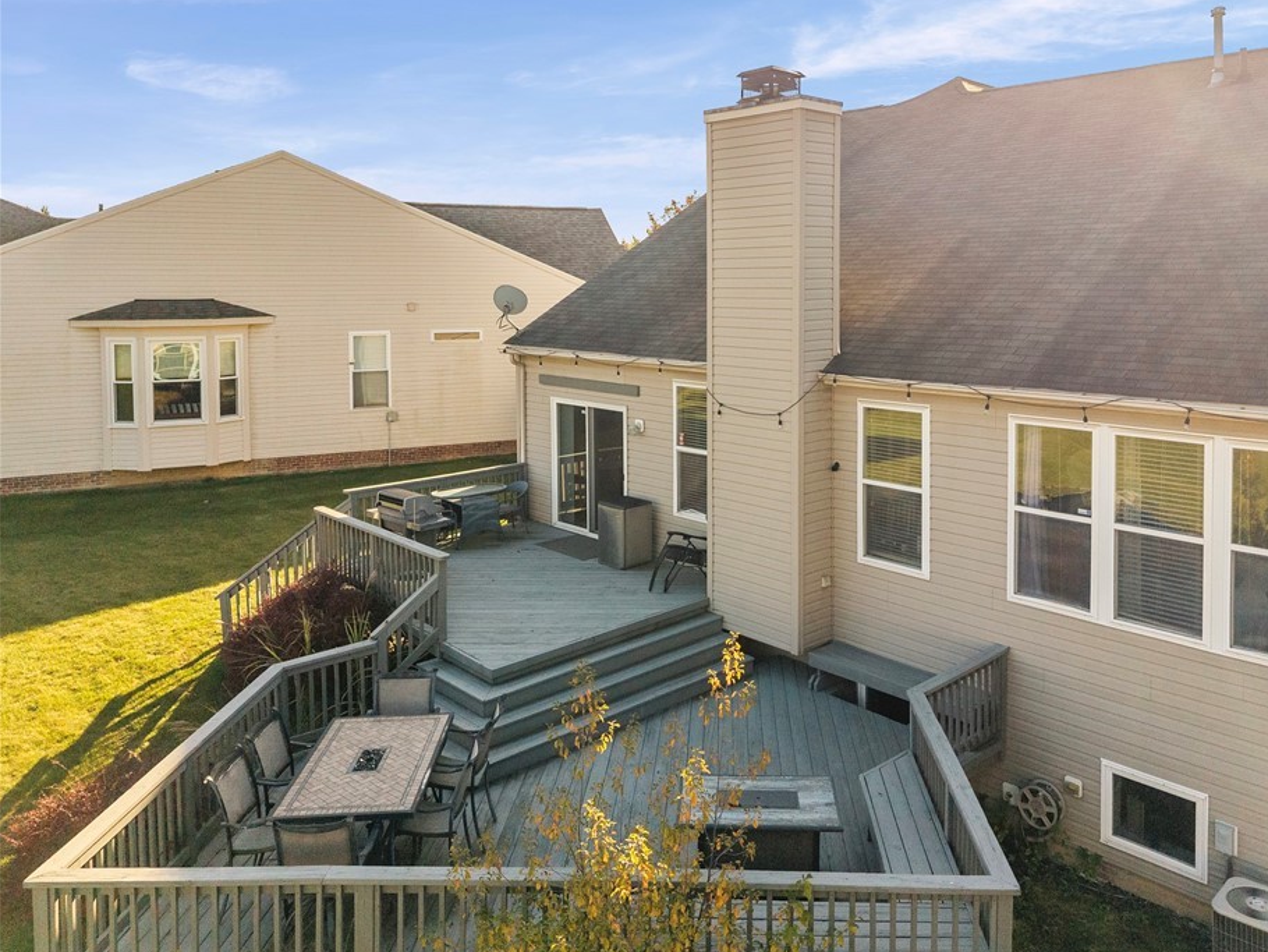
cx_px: 712
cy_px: 489
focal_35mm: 27
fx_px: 989
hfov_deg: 65.1
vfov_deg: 51.4
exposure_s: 1/3000
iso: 400
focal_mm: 8.67
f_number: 1.8
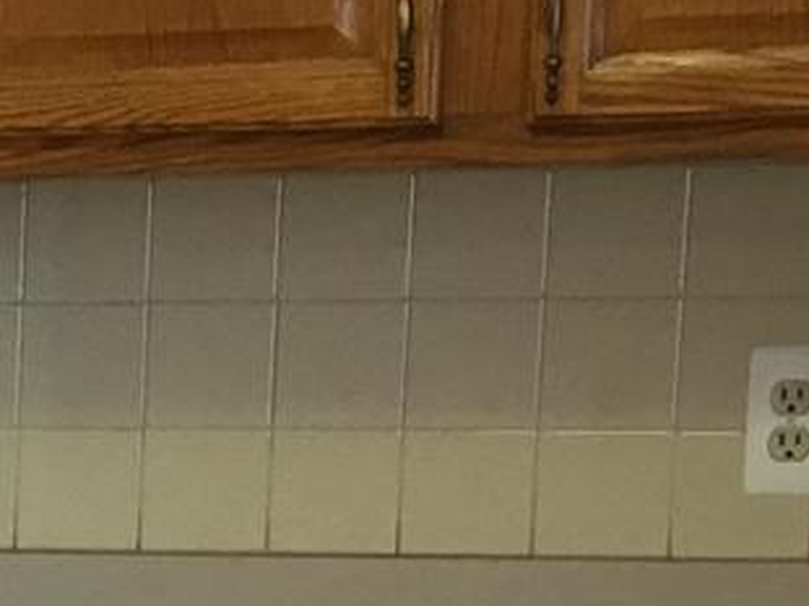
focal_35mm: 191
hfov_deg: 9.4
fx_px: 4462
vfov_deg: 7.5
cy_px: 1111
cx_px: -999
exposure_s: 1/30
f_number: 2.2
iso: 80
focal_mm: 4.15
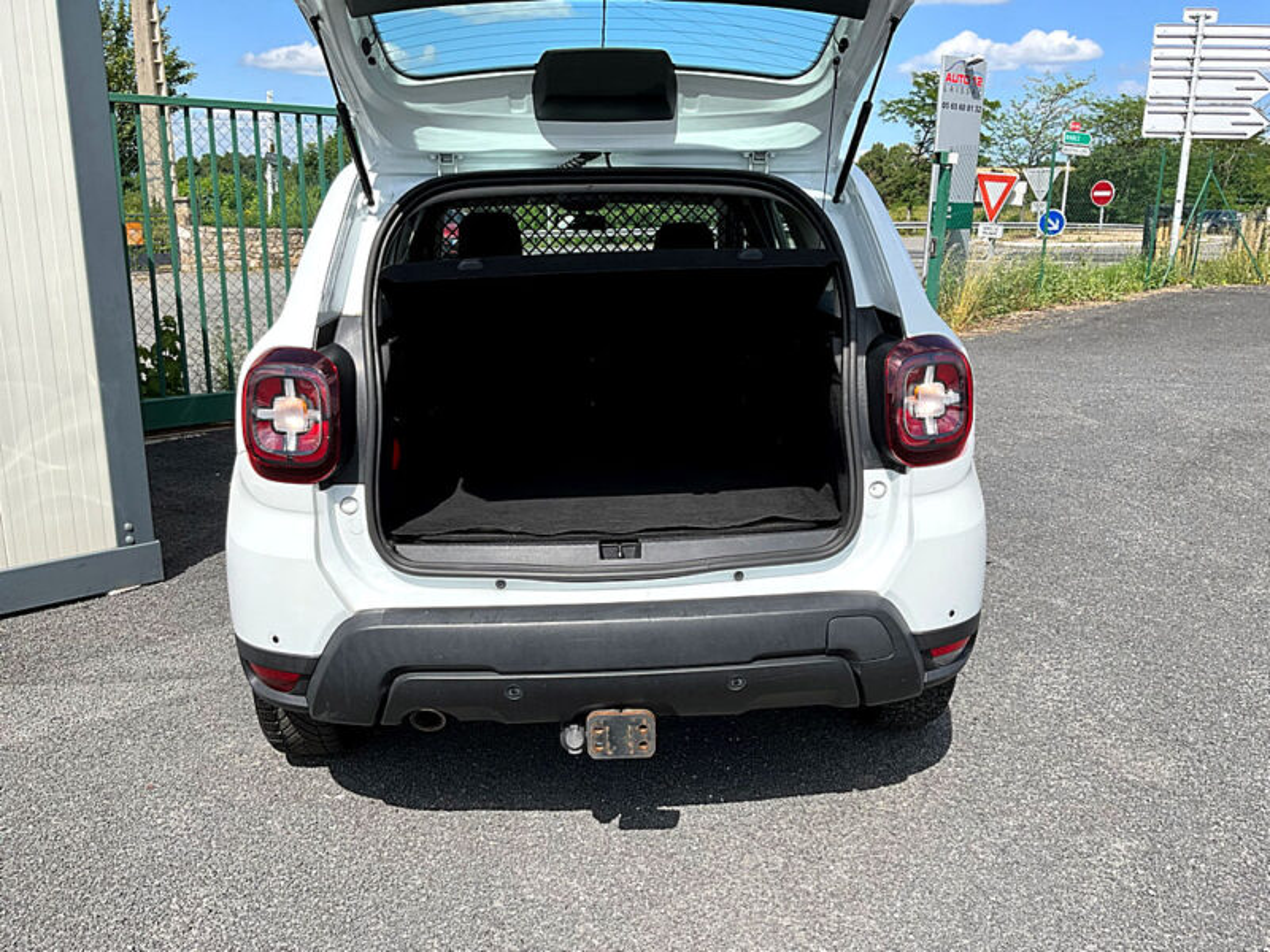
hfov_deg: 61.7
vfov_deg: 48.2
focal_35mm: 29
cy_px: 476
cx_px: 635
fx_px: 1064
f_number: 1.8
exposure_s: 1/1412
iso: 25
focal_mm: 3
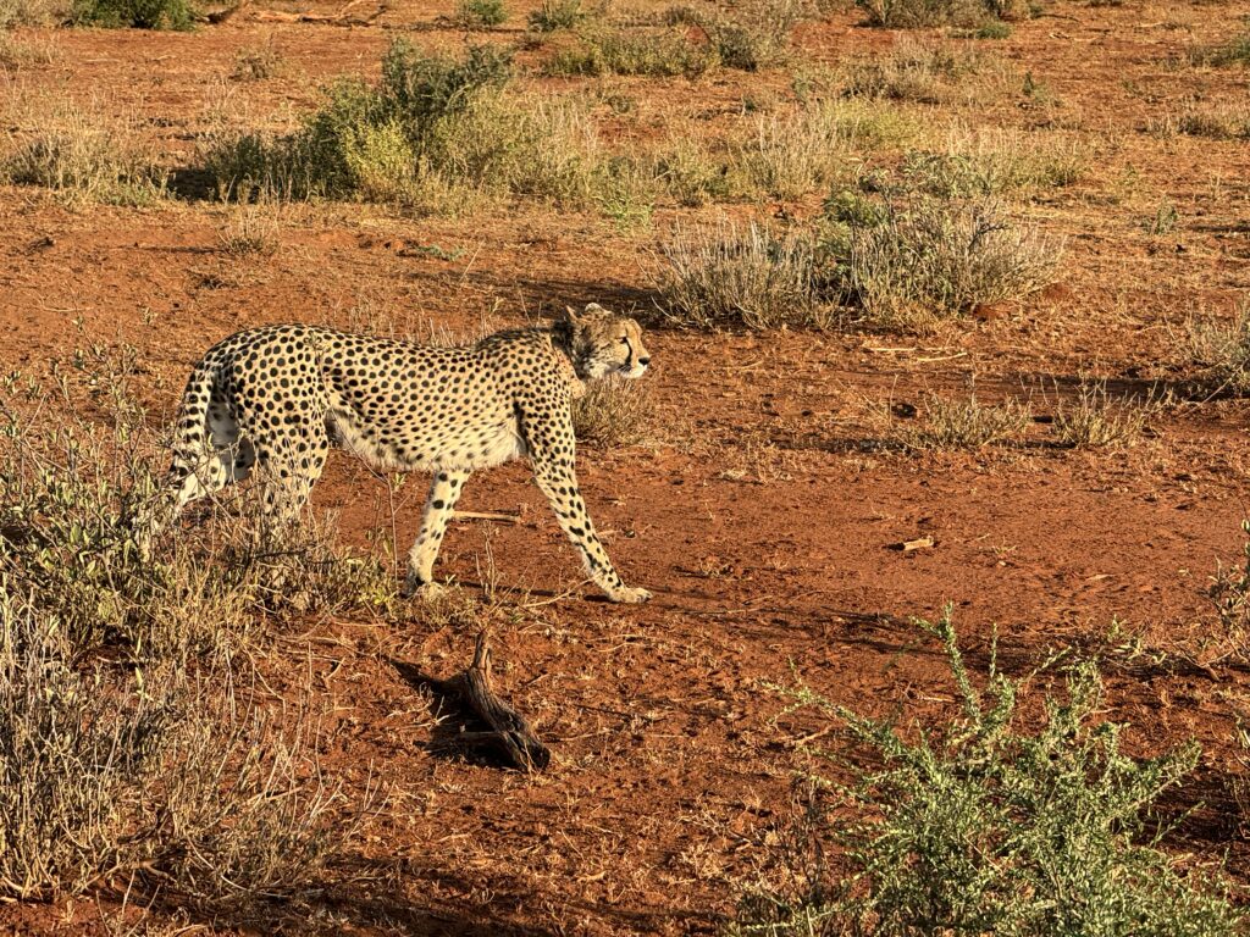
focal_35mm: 120
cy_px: 468
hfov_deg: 16.4
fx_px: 4333
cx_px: 625
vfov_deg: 12.3
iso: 50
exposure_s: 1/537
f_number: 2.8
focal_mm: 15.66
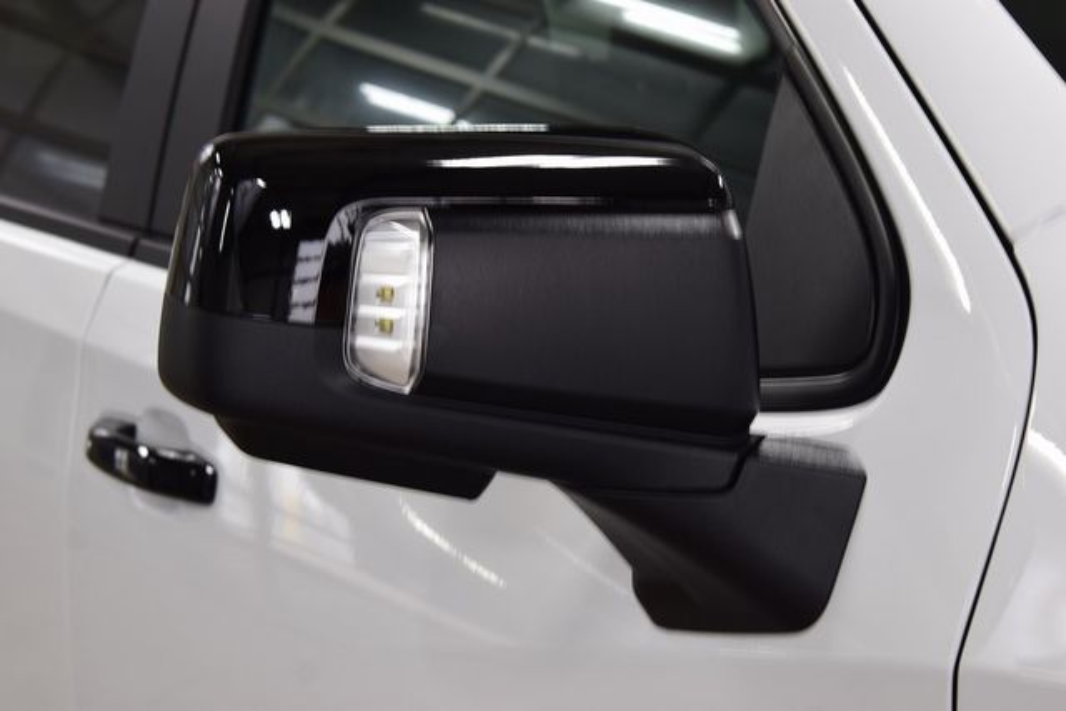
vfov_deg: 18.2
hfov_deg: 27.0
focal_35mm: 75
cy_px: 356
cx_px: 533
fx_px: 2221
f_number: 6.3
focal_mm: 50
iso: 400
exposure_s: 1/20
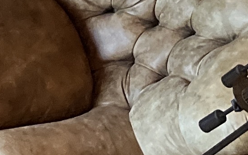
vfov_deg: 6.1
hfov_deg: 9.6
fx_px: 1366
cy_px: -282
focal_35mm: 202
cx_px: -263
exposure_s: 1/60
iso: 500
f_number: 1.6
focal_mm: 5.1
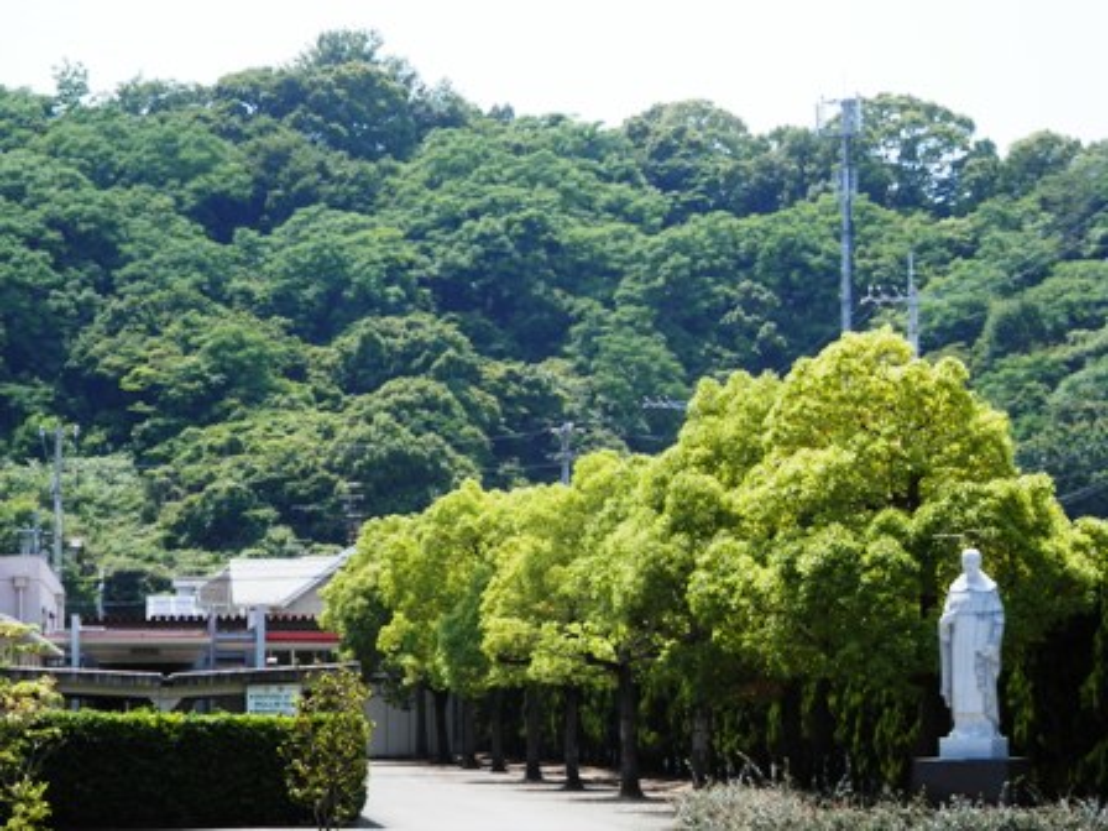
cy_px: 416
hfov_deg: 15.4
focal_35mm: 128
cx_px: 554
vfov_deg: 11.6
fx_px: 4097
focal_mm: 22.9
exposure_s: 1/320
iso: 80
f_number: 5.3
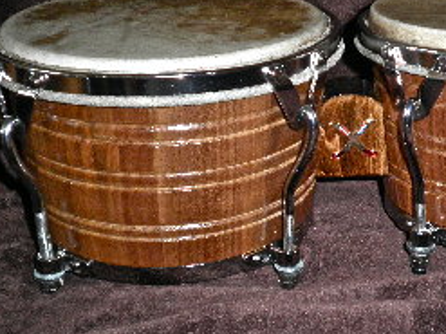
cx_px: 307
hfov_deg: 31.9
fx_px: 773
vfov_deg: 24.3
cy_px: 117
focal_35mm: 60
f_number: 3.1
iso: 160
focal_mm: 6.5
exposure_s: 1/50
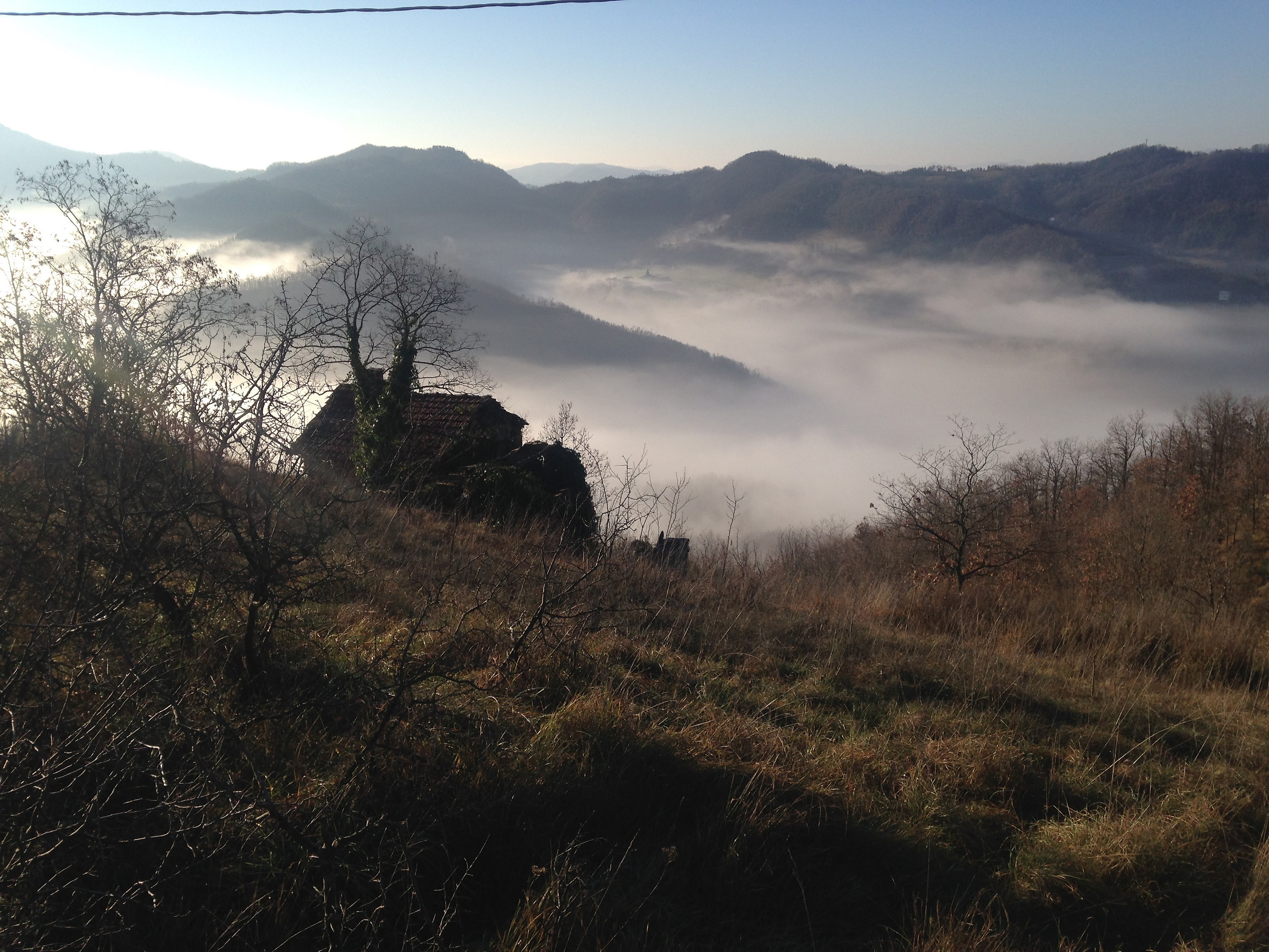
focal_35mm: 33
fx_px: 1210
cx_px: 634
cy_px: 476
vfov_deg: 42.9
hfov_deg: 55.4
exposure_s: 1/1550
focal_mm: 4.12
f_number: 2.4
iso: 50
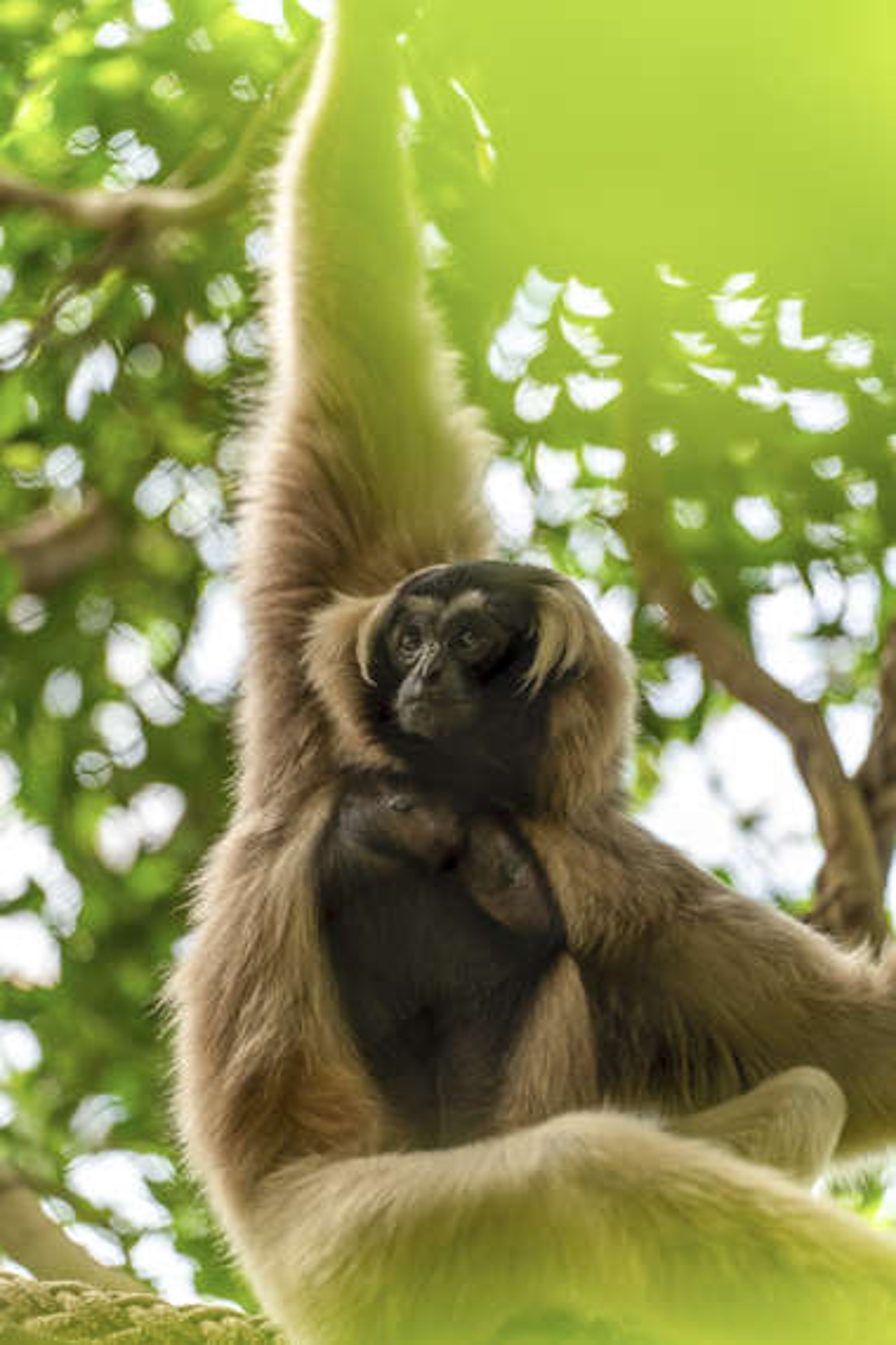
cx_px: 448
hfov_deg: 9.5
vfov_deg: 14.3
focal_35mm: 144
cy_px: 672
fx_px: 5376
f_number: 2.8
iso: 100
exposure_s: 1/200
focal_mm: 144
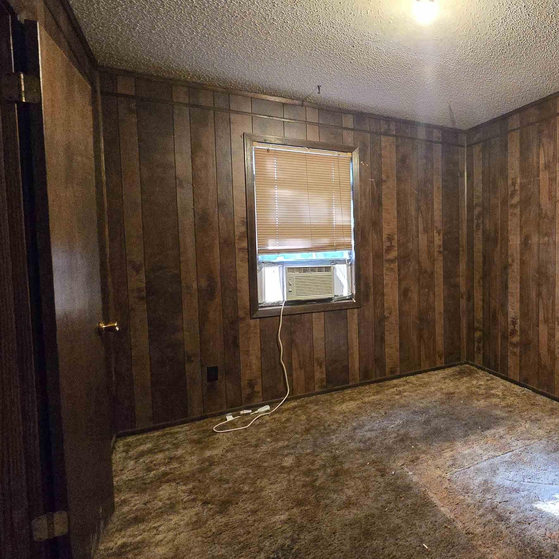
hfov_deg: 67.9
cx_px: 446
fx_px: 365
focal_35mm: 20
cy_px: 269
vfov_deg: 74.8
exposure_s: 1/60
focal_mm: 2.2
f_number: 2.2
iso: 1250
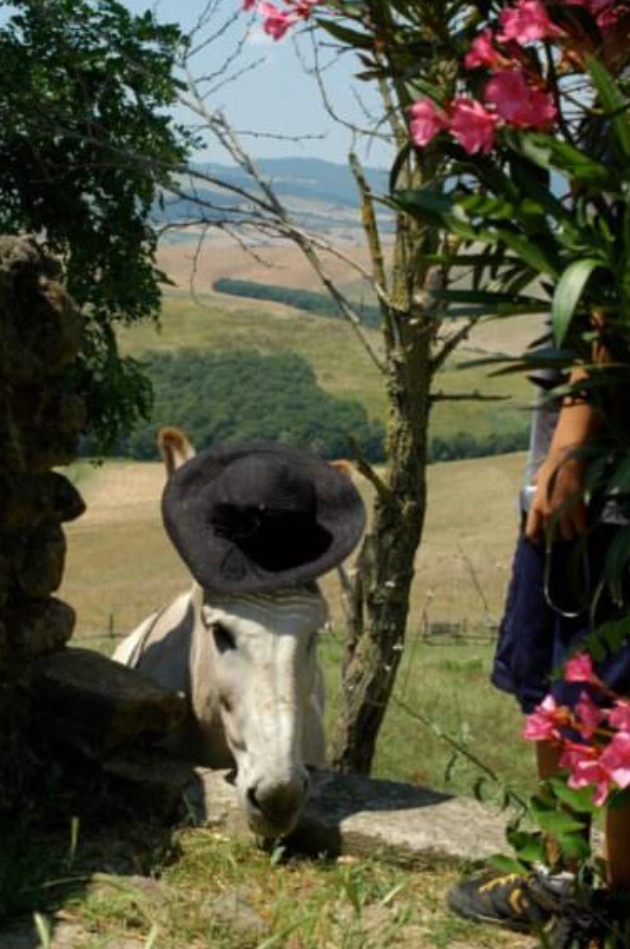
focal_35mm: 63
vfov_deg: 32.1
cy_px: 504
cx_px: 272
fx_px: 1648
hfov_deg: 21.6
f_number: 9
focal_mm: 35
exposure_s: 1/320
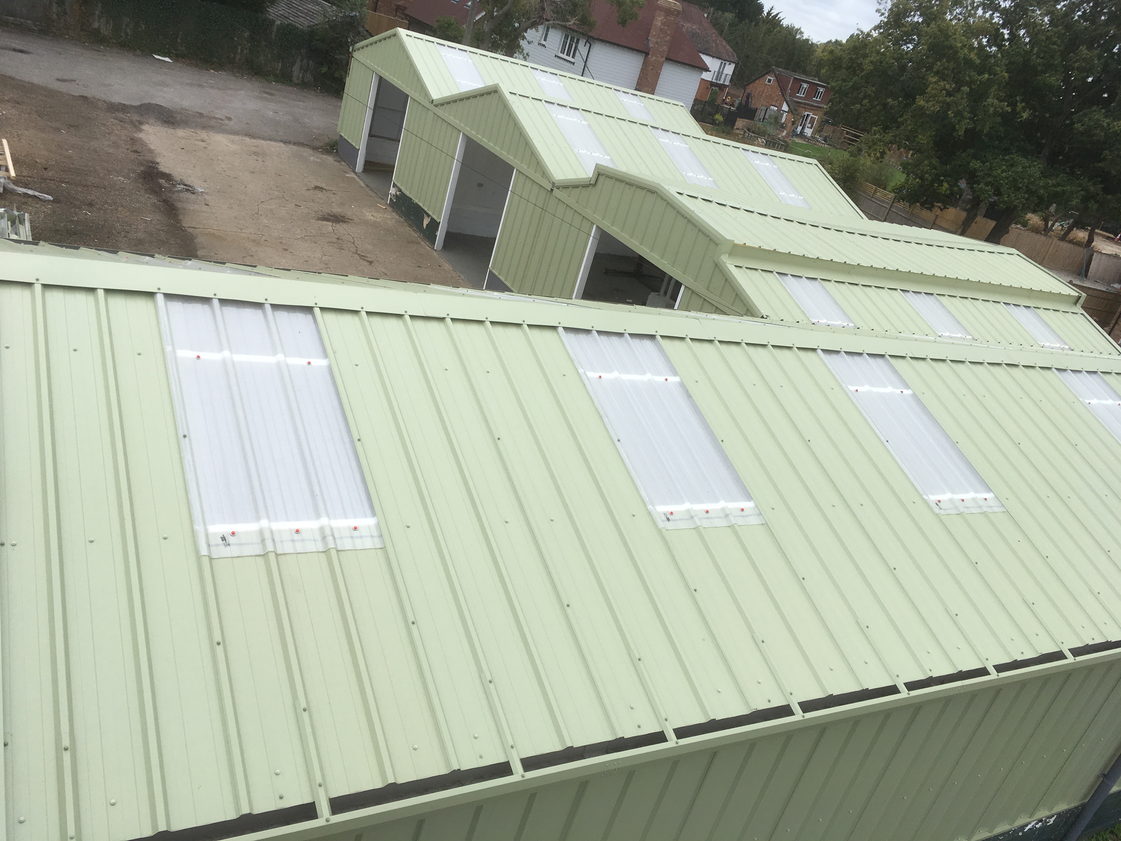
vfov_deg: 48.2
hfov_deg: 61.7
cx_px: 560
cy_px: 420
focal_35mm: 29
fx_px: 939
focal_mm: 4.15
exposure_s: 1/635
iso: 25
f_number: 2.2
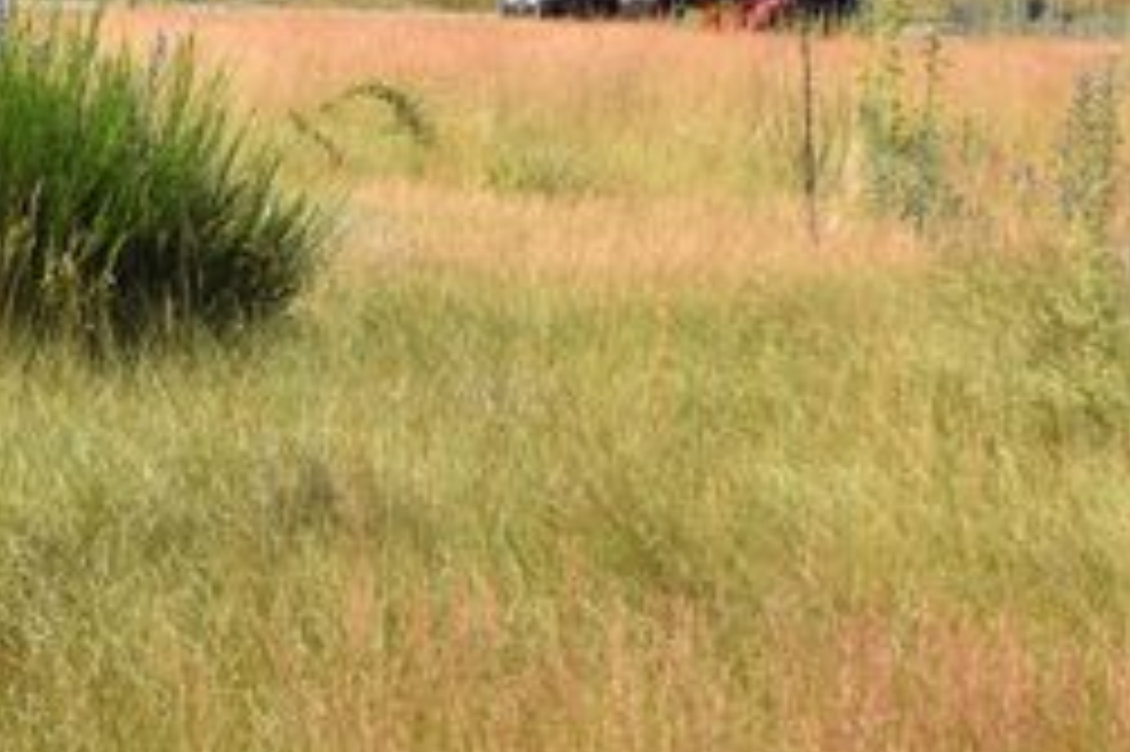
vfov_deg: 13.5
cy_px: 144
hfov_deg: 18.2
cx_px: -513
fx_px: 3168
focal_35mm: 101
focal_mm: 22
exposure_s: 1/400
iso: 200
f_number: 10
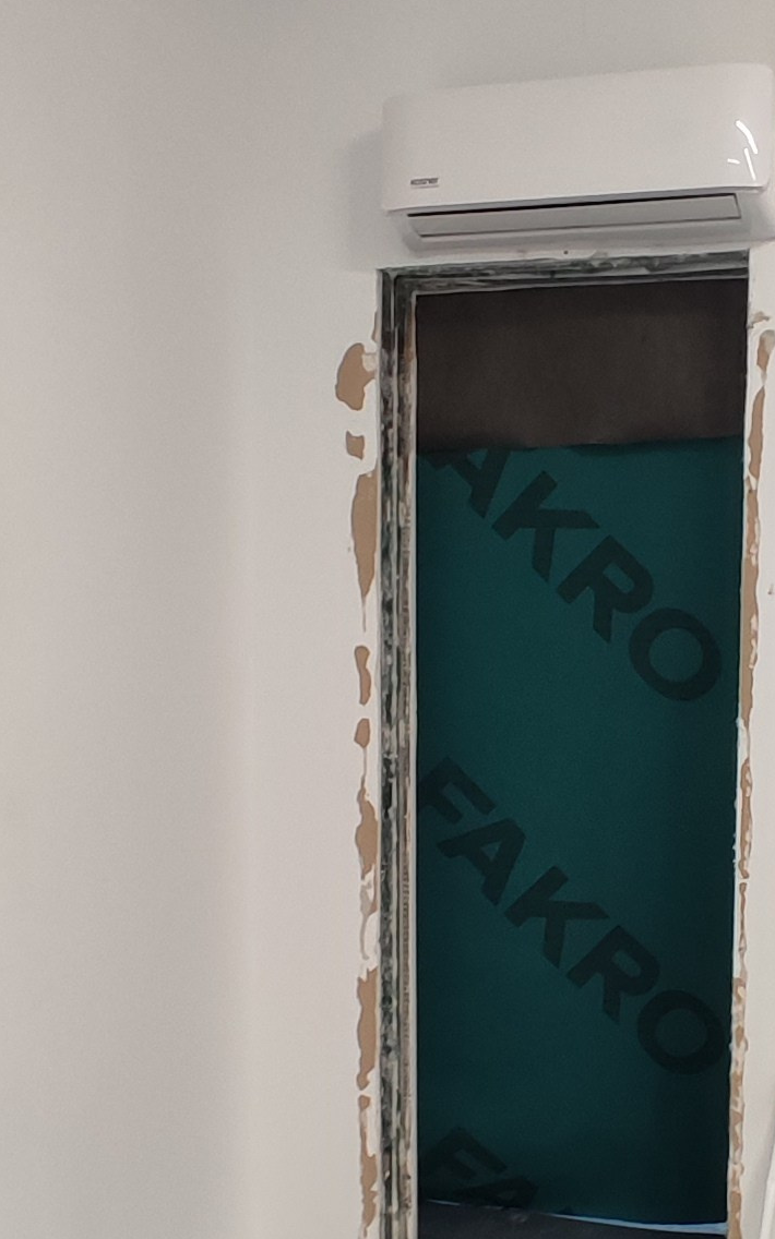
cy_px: 786
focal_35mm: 49
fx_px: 1656
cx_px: 575
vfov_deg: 40.7
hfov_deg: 26.0
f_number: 2.2
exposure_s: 1/50
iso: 245
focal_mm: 1.65
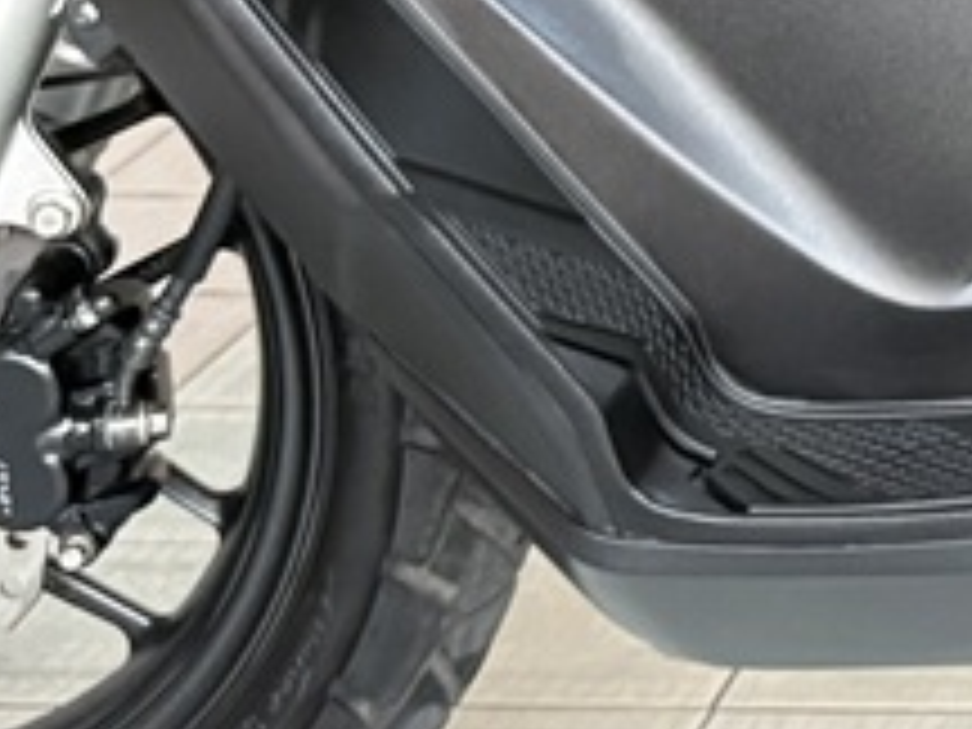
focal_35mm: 154
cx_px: 1809
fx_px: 4324
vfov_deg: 9.3
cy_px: -468
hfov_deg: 11.7
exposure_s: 1/60
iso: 500
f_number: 1.6
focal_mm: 5.96
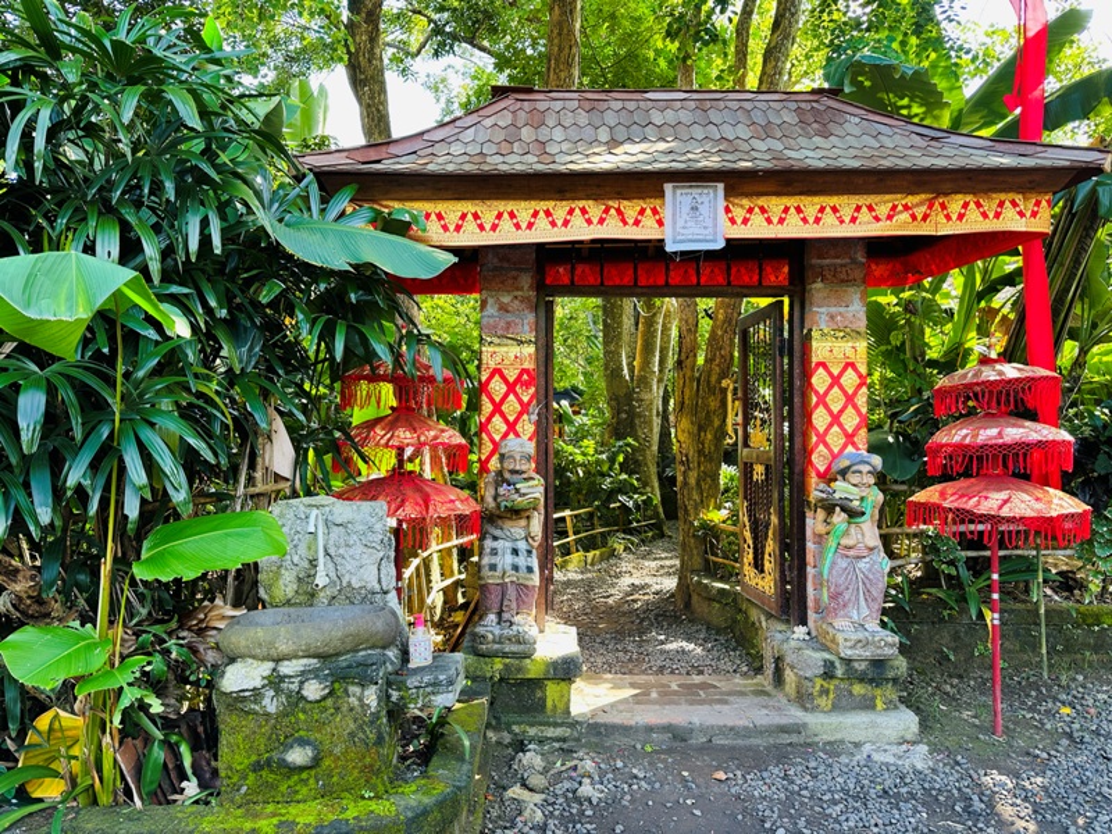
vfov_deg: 56.8
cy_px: 417
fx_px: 771
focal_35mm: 24
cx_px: 556
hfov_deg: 71.6
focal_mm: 6.86
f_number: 1.78
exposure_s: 1/149
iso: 80
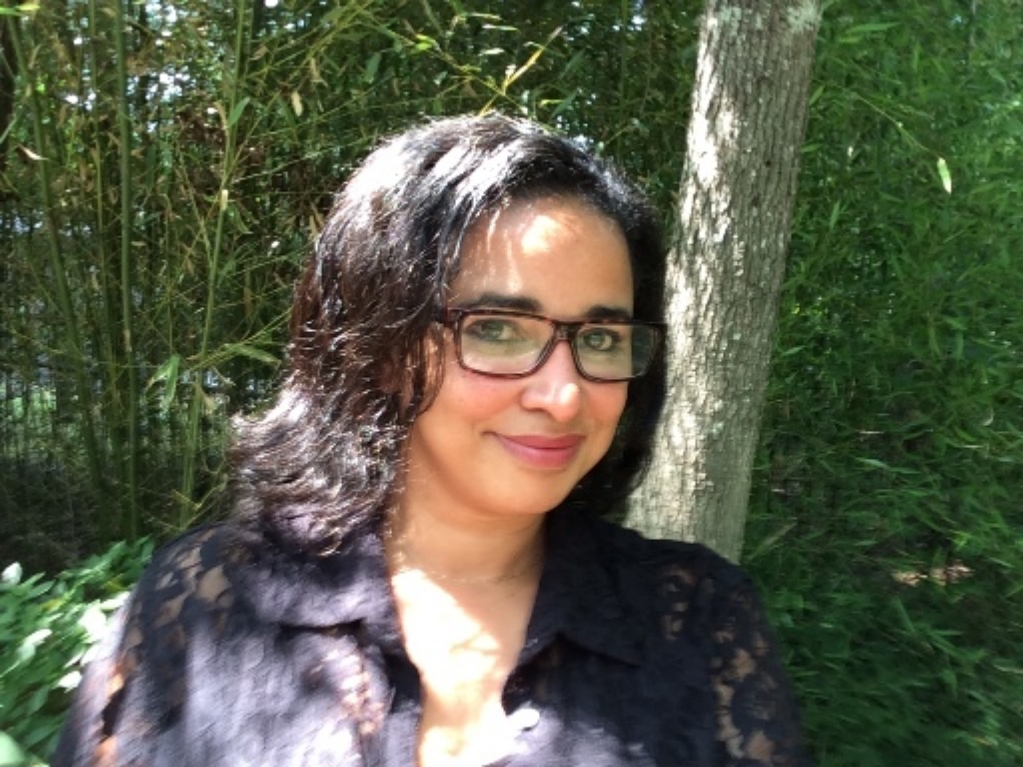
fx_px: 916
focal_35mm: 31
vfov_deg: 45.4
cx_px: 512
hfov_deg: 58.4
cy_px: 384
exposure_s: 1/30
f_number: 2.4
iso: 50
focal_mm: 2.15
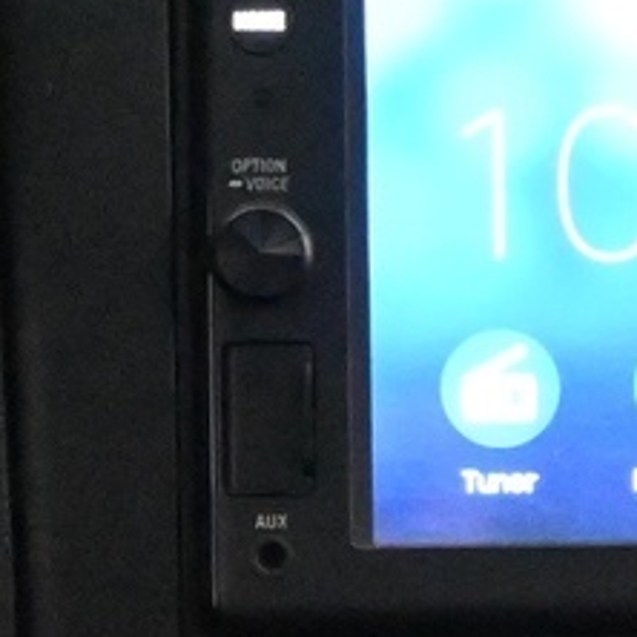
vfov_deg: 5.8
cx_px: 898
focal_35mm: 303
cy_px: 499
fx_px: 6301
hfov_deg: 5.7
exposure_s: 1/50
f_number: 5
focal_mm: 32.5
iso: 16000
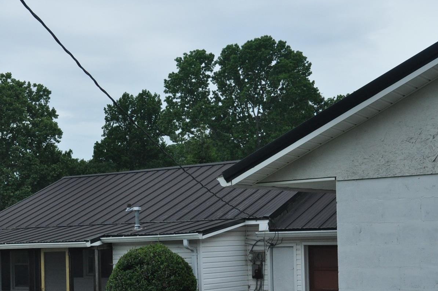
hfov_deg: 29.9
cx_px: 152
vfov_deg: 20.0
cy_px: 236
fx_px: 814
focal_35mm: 67
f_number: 8
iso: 800
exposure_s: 1/250
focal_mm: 26
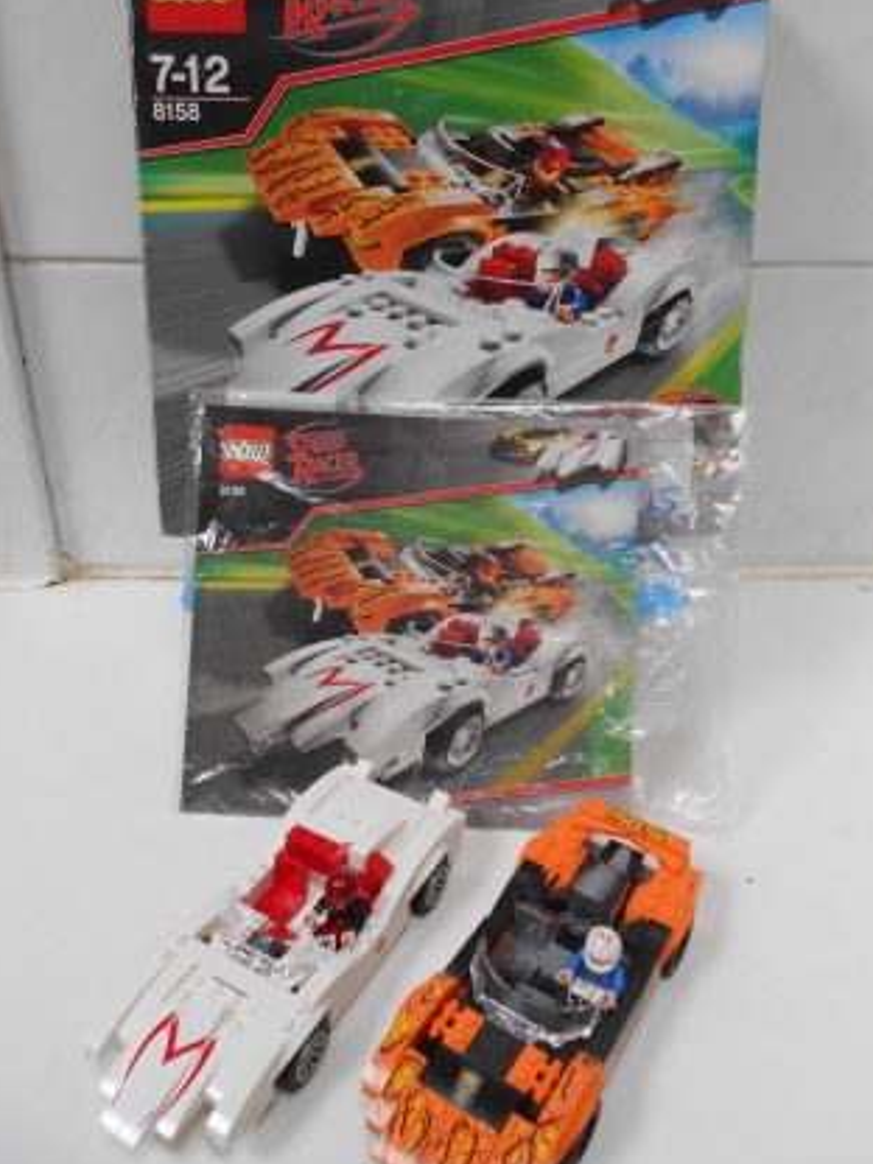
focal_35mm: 28
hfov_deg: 49.7
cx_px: 448
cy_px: 551
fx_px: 942
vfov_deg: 63.4
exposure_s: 1/30
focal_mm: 4.6
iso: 200
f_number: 3.2
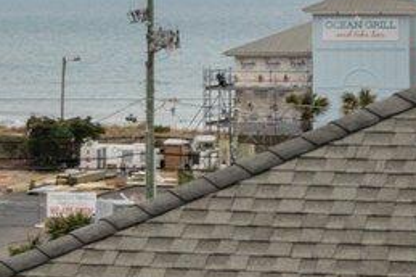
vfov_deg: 4.9
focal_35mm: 277
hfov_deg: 7.2
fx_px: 3197
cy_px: -49
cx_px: -387
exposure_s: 1/2500
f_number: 4
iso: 200
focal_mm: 35
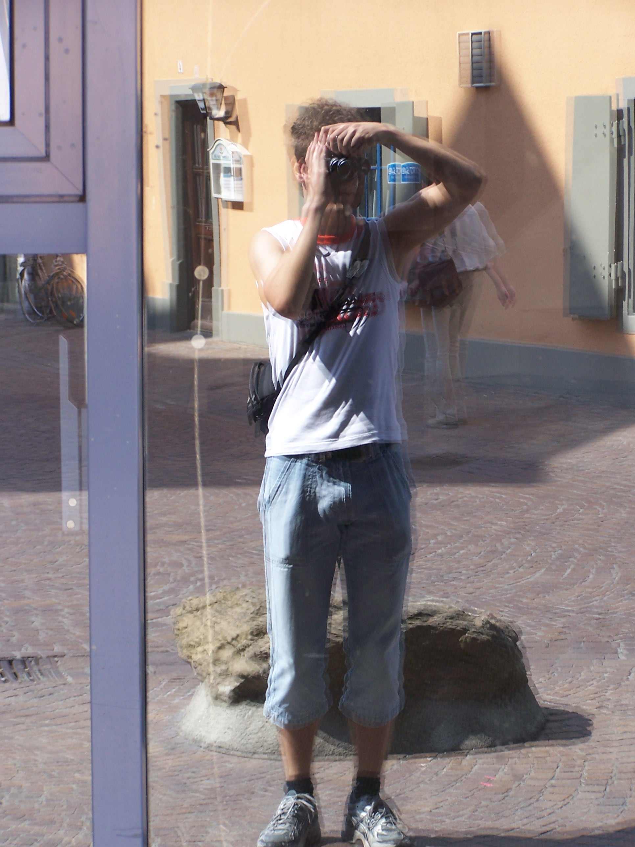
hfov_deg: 12.7
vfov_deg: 16.8
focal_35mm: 117
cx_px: 318
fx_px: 2862
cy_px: 424
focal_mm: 19.4
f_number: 3.2
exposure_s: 1/125
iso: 80
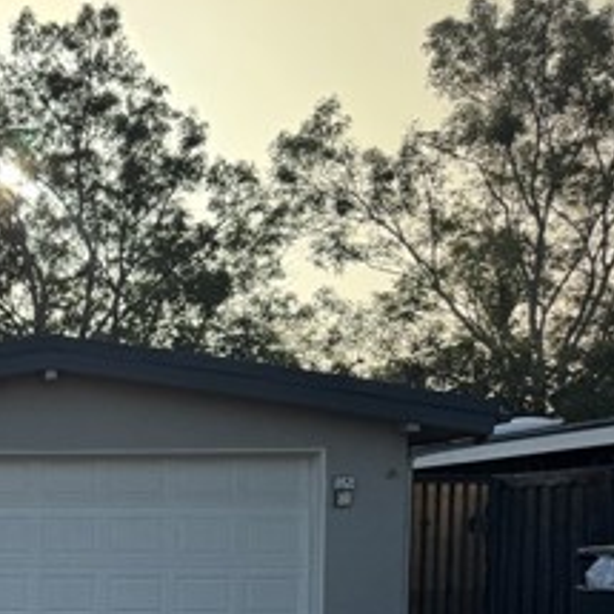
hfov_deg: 23.3
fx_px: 1264
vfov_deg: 26.3
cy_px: 571
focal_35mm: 63
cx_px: -240
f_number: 1.78
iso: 80
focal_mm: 6.76
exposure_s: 1/5814
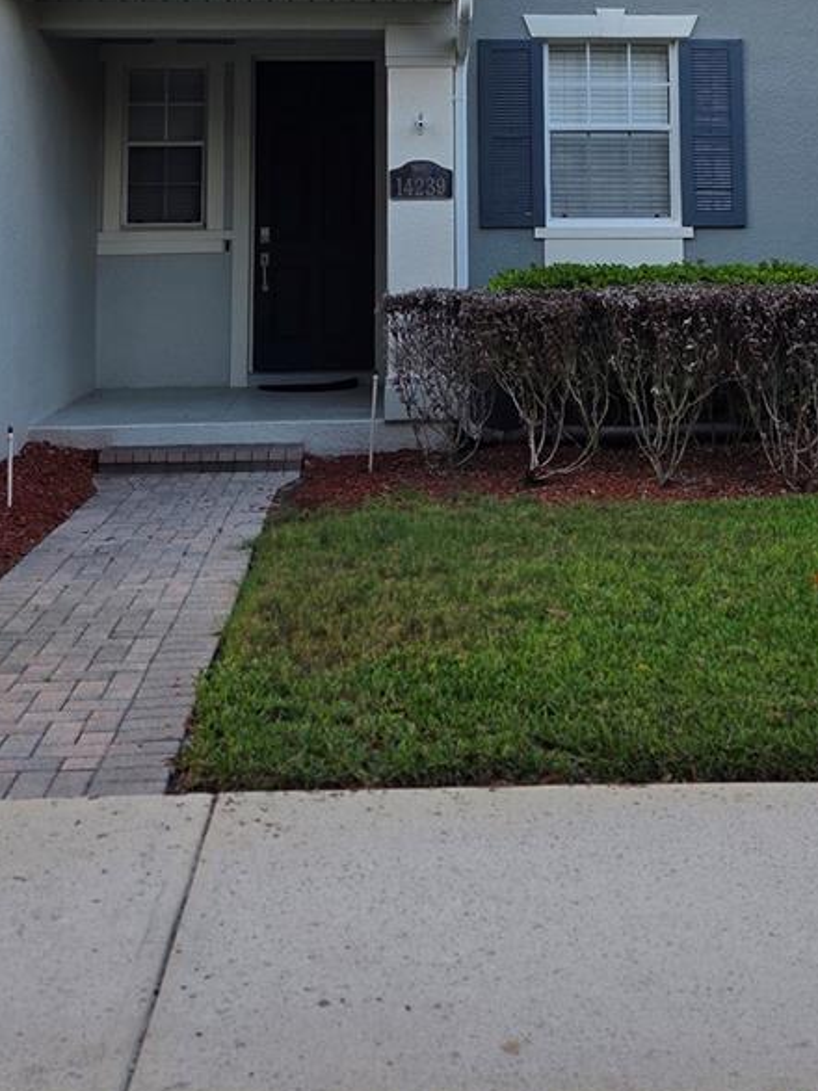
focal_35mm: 47
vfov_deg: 37.5
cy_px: 91
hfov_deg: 30.8
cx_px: 463
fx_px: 1481
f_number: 1.8
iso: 50
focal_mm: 5.4
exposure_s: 1/359
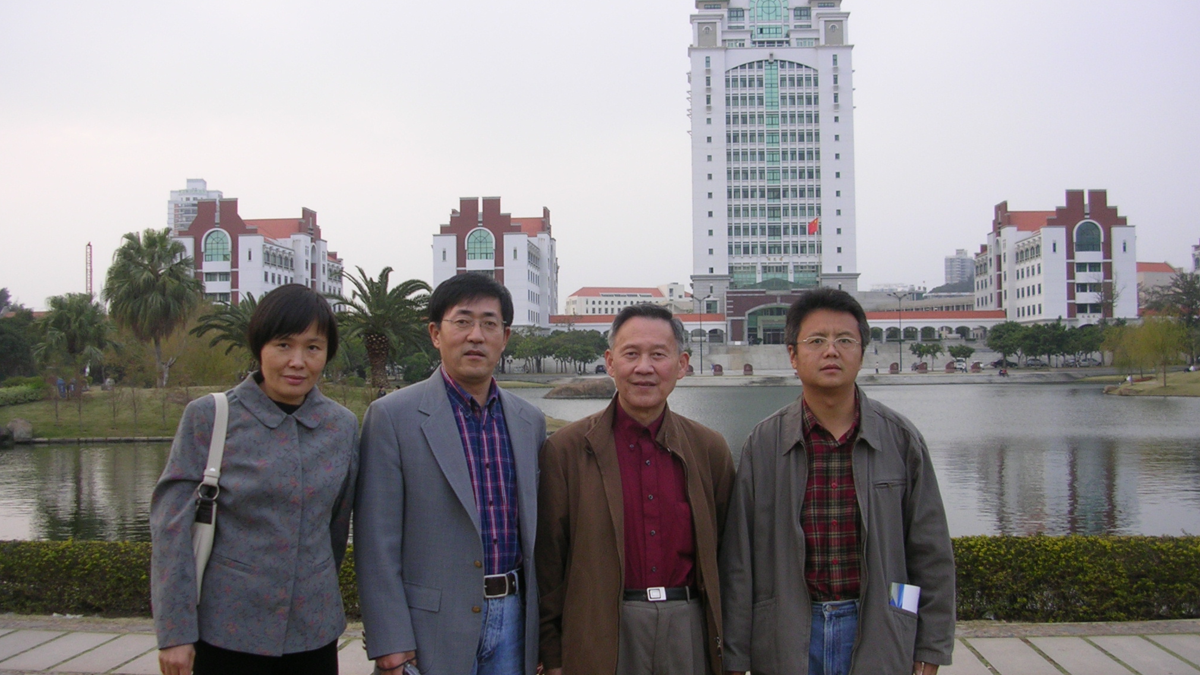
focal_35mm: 42
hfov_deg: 48.4
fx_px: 1336
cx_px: 592
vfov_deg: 28.4
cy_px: 345
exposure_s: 1/83.6
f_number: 2.8
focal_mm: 5.8
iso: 50
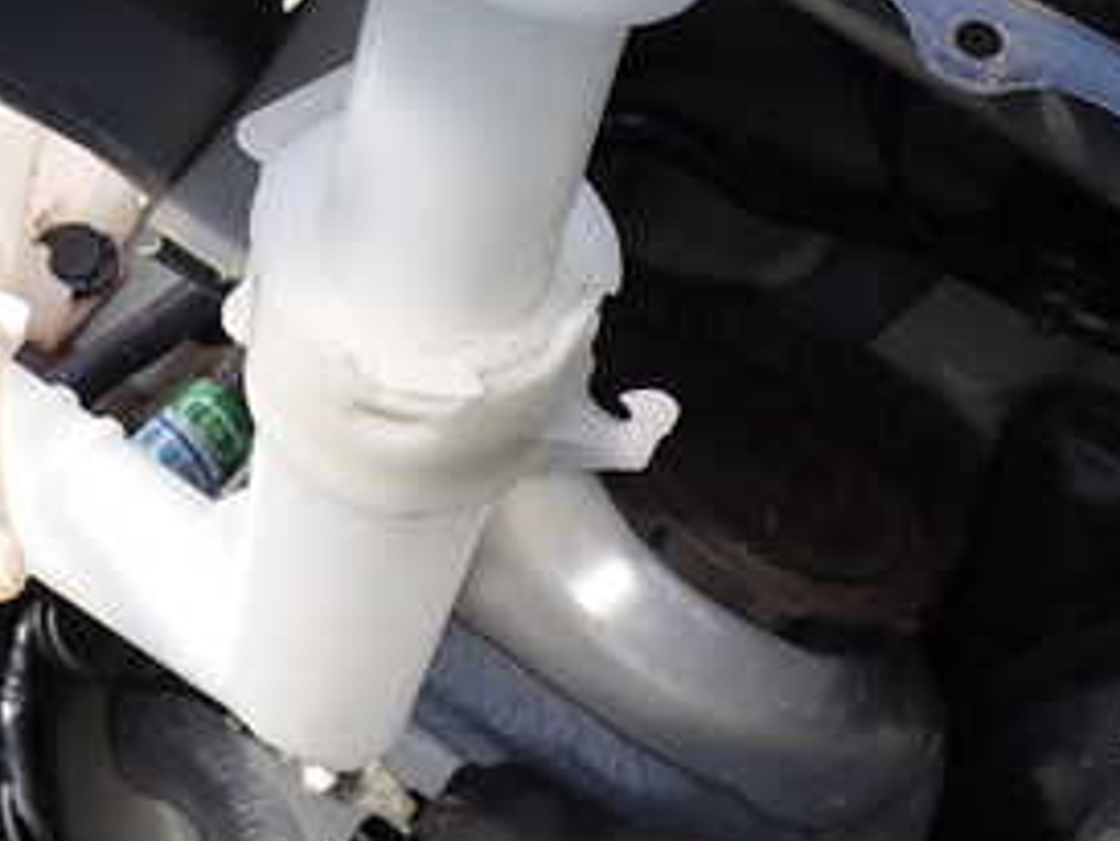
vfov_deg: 22.0
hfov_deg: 28.4
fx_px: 2136
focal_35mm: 66
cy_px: 181
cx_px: 139
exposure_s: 1/160
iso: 100
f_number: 3.2
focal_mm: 5.4
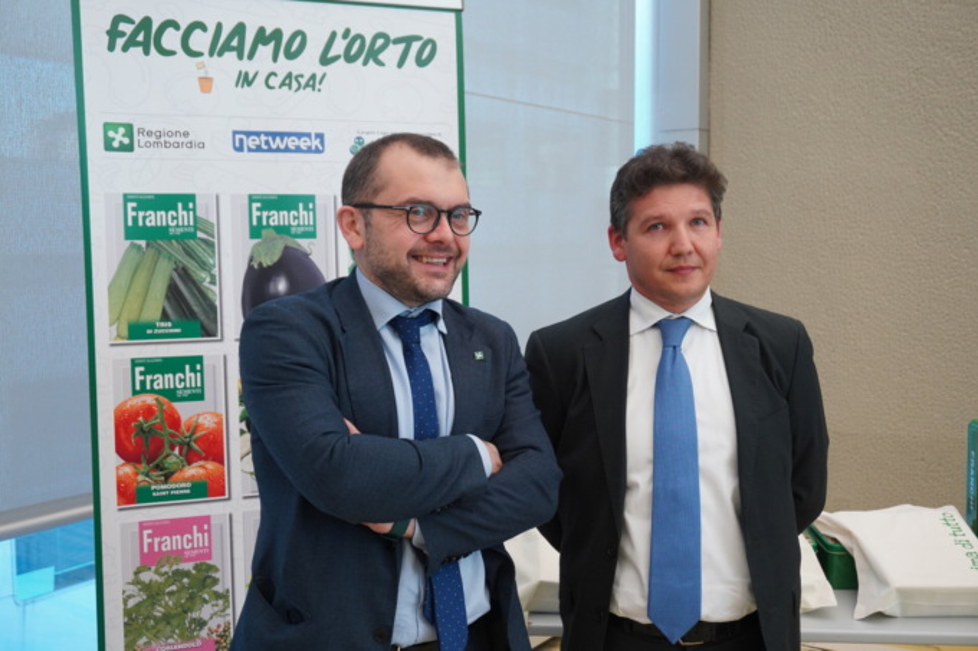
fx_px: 1059
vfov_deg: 34.2
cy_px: 326
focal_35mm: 39
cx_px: 489
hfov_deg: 49.6
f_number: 5
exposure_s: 1/80
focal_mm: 26
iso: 800
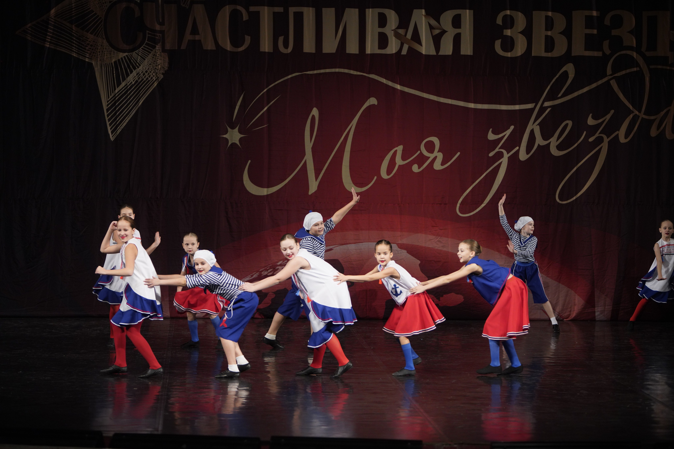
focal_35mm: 130
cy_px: 224
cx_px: 337
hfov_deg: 15.8
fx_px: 2434
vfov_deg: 10.6
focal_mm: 130
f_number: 2.8
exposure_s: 1/500
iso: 2000
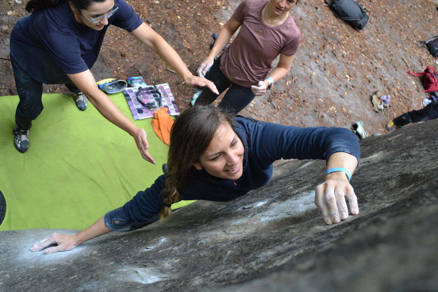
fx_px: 377
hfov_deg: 60.3
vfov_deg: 42.3
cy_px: 160
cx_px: 215
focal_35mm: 31
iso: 800
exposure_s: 1/500
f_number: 3.5
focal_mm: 18
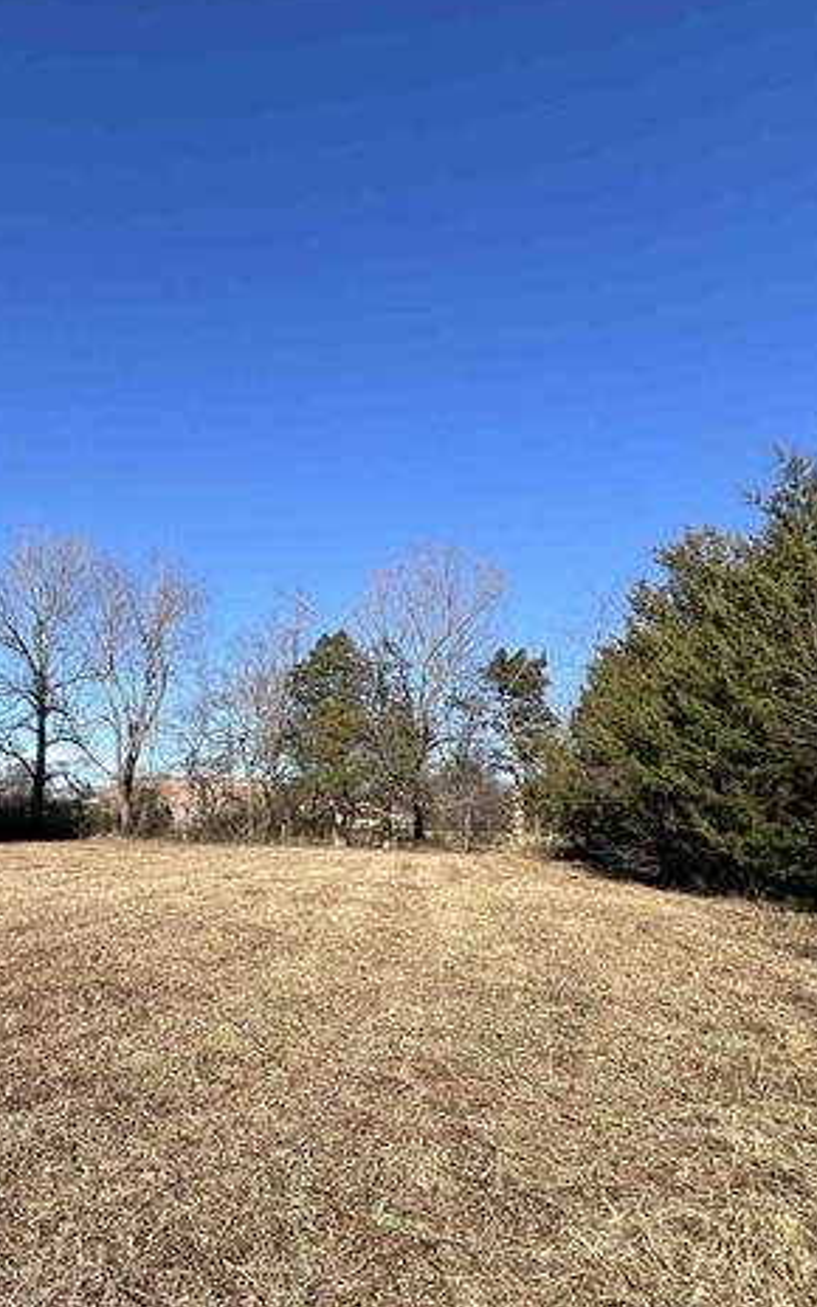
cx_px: 116
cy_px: 659
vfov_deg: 88.0
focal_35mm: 19
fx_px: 677
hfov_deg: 55.7
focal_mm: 1.57
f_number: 1.8
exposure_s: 1/1263
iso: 32
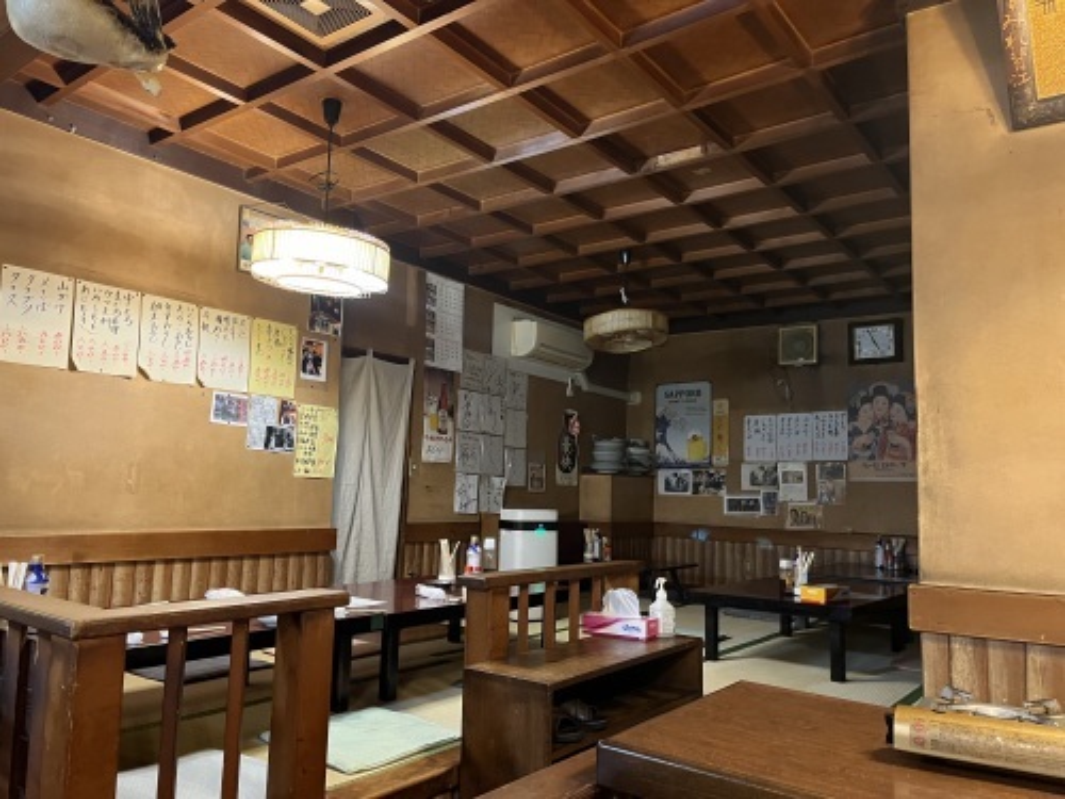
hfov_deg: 67.3
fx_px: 800
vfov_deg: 53.1
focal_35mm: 26
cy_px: 400
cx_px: 532
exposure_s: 1/33
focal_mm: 5.1
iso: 500
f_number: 1.6
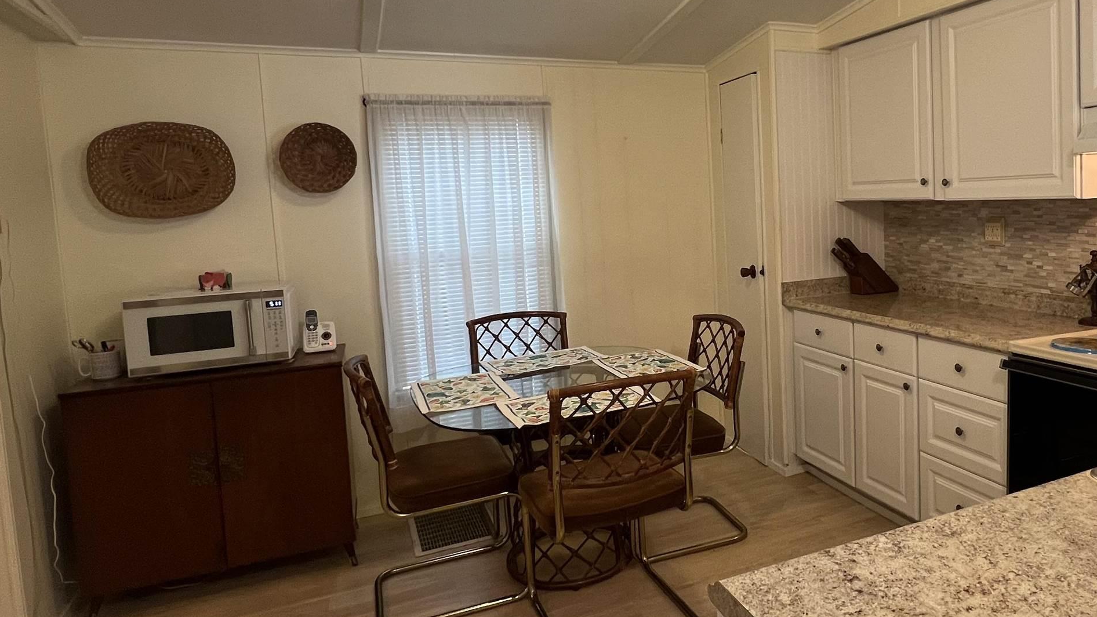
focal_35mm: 23
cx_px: 703
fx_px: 669
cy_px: 253
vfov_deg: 49.3
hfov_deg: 76.9
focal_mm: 1.57
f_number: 1.8
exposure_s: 1/60
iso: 160
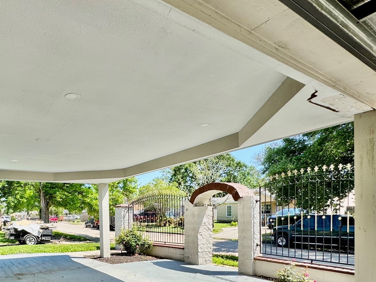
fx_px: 272
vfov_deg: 51.8
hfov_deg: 66.7
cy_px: 221
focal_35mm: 25
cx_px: 113
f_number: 2.2
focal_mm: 2.22
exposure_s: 1/1020
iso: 50
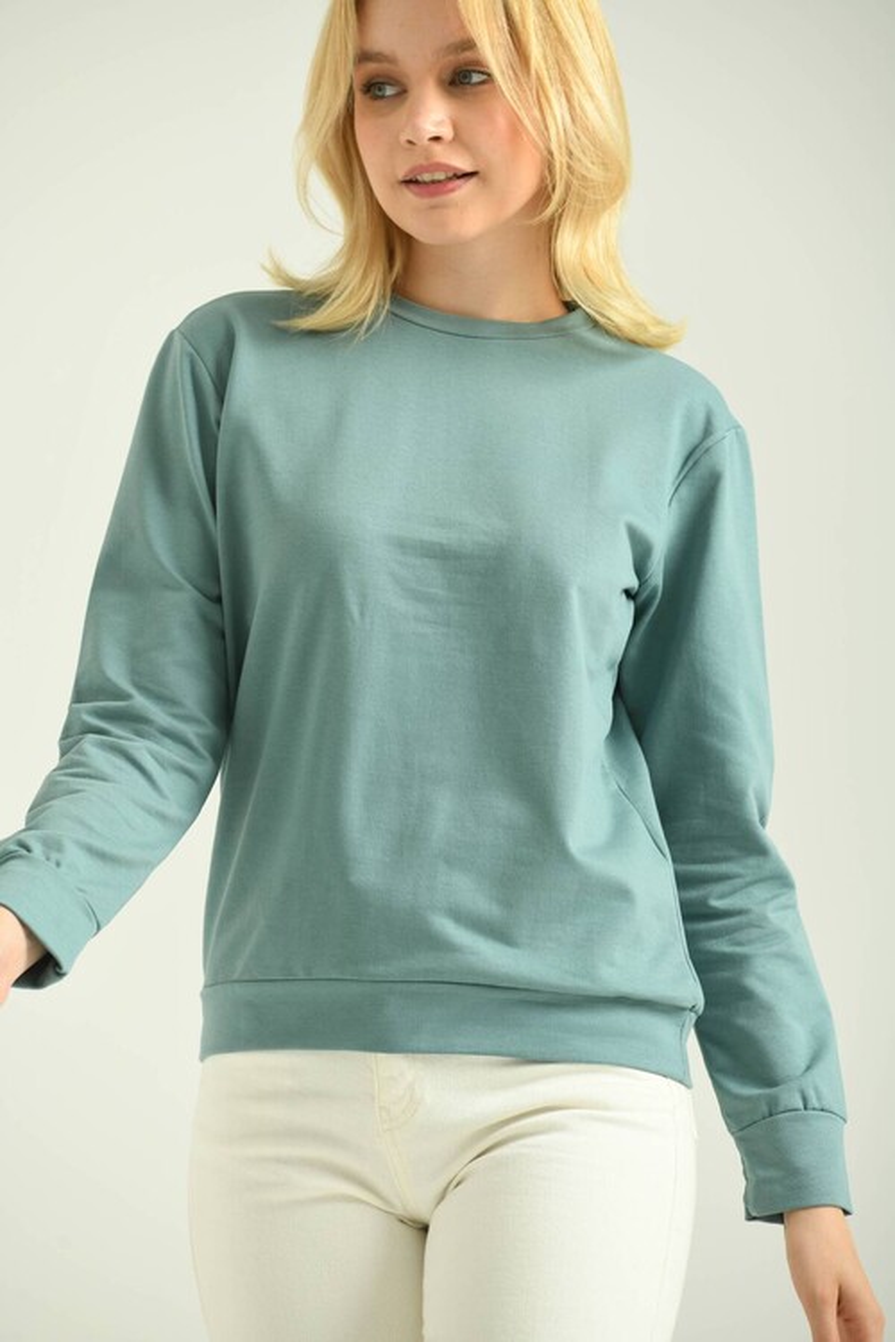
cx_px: 448
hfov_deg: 6.9
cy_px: 671
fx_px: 7458
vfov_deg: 10.3
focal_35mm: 200
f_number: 5.6
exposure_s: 1/160
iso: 125
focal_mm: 200
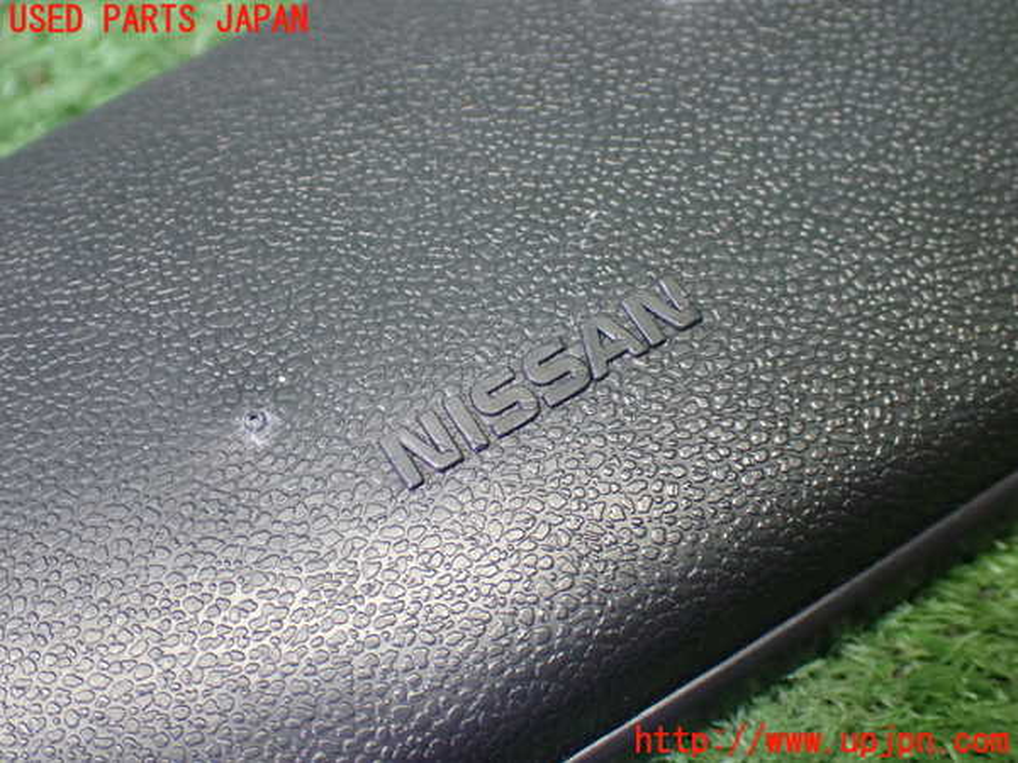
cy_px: 382
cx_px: 509
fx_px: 1470
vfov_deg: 29.1
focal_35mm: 50
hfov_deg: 38.2
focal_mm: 9.01
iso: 800
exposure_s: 1/50
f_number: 3.2
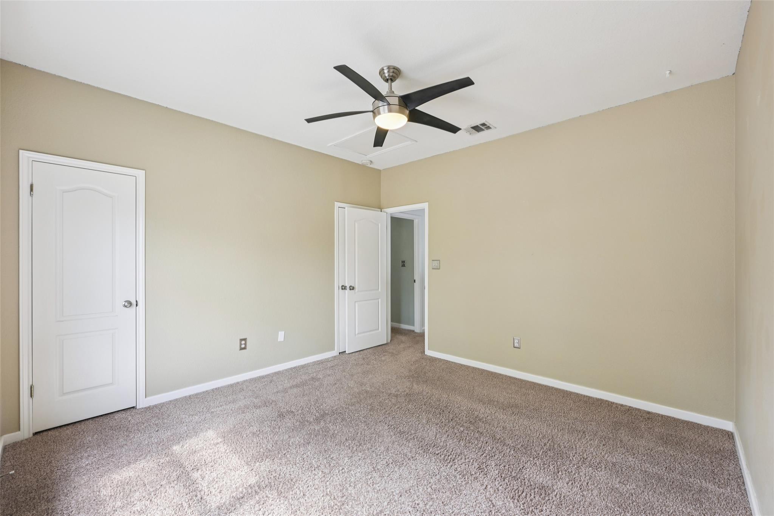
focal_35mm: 15
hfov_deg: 100.4
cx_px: 387
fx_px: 322
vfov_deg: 77.3
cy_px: 258
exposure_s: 1/15
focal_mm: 15
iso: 125
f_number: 5.6
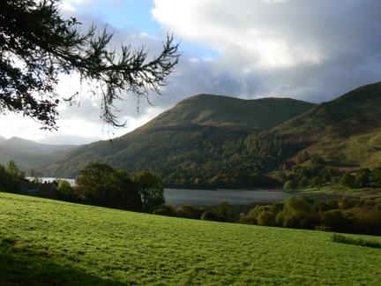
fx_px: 396
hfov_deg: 51.4
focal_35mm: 36
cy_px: 143
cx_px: 190
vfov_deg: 39.7
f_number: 5.6
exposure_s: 1/400
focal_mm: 6
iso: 80
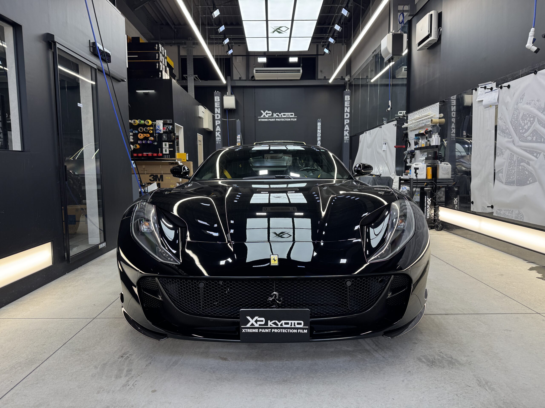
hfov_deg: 71.6
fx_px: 378
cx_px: 272
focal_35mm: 24
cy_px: 204
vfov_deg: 56.8
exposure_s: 1/120
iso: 64
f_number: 1.78
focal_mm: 6.76
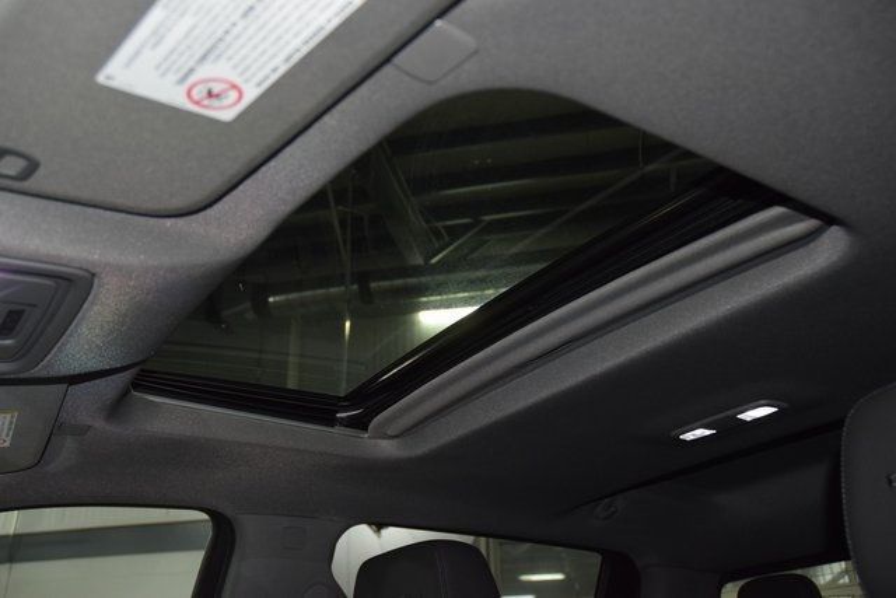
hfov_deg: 53.1
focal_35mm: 36
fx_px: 896
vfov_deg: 36.9
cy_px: 299
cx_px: 448
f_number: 3.8
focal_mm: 24
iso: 1800
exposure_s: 1/125
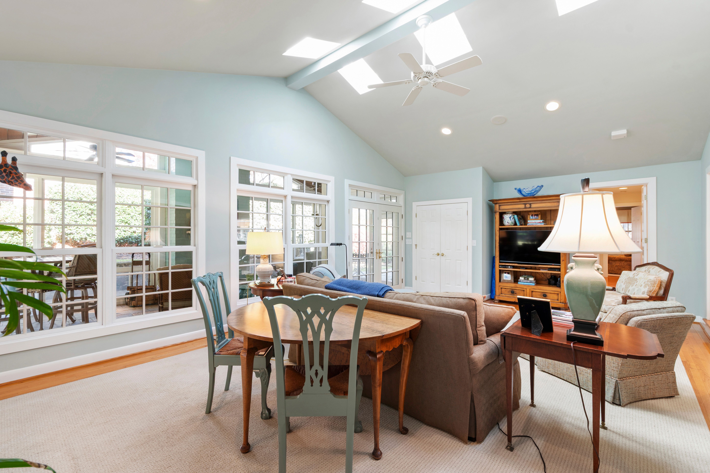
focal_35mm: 15
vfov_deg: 77.3
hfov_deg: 100.4
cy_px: 236
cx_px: 355
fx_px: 296
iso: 100
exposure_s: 1
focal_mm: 10
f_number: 8
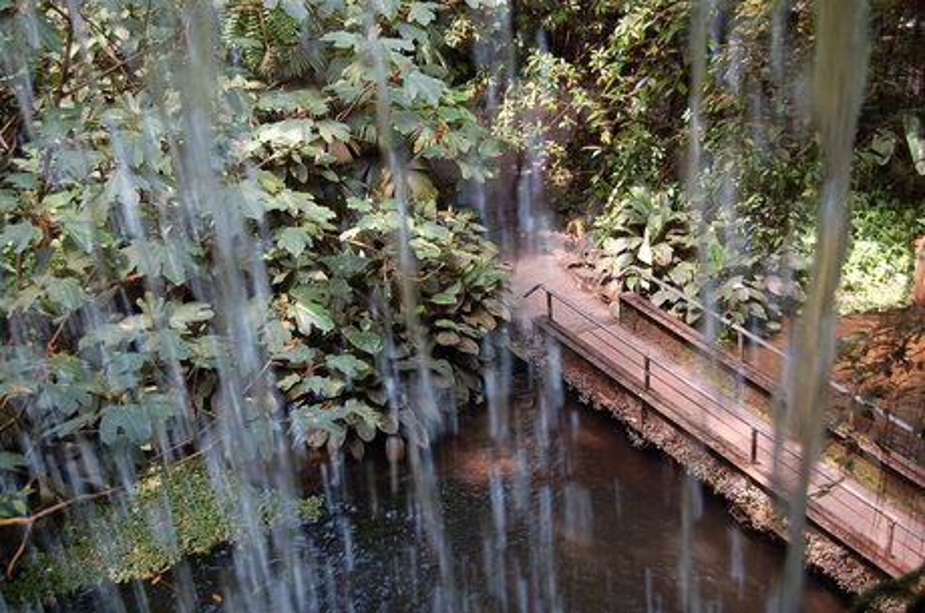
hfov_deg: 38.9
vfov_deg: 26.4
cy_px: 306
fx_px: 1308
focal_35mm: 51
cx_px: 462
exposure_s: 1/80
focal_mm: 34
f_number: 4.5
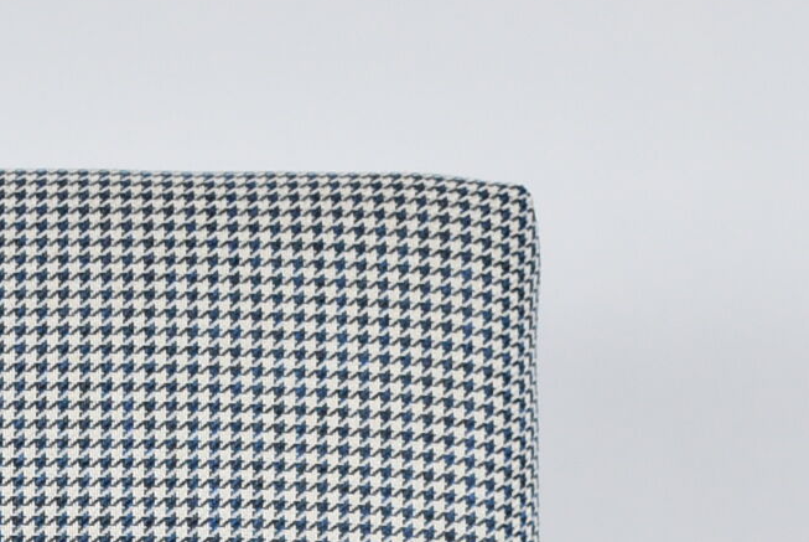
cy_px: 1152
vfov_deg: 6.7
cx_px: 48
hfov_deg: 10.2
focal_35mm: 199
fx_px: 4483
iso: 800
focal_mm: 29
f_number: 4.5
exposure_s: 1/125
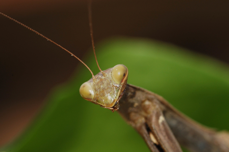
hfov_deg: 13.1
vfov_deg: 8.7
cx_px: 114
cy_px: 76
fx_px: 1001
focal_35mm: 158
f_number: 8
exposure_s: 1/250
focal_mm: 105
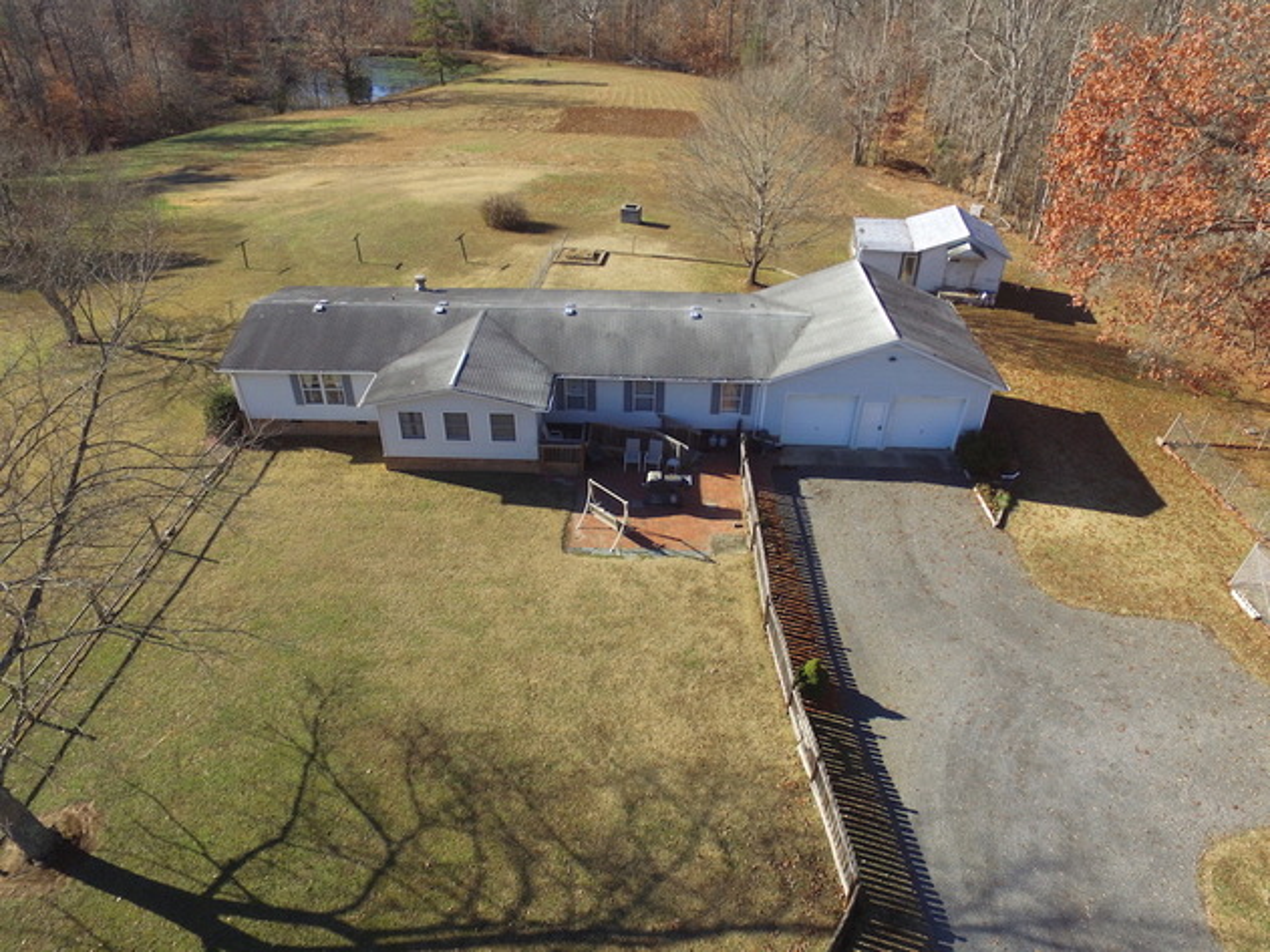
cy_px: 476
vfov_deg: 66.0
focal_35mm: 20
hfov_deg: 81.8
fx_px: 734
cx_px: 635
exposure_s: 1/609
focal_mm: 3.61
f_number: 2.8
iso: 100
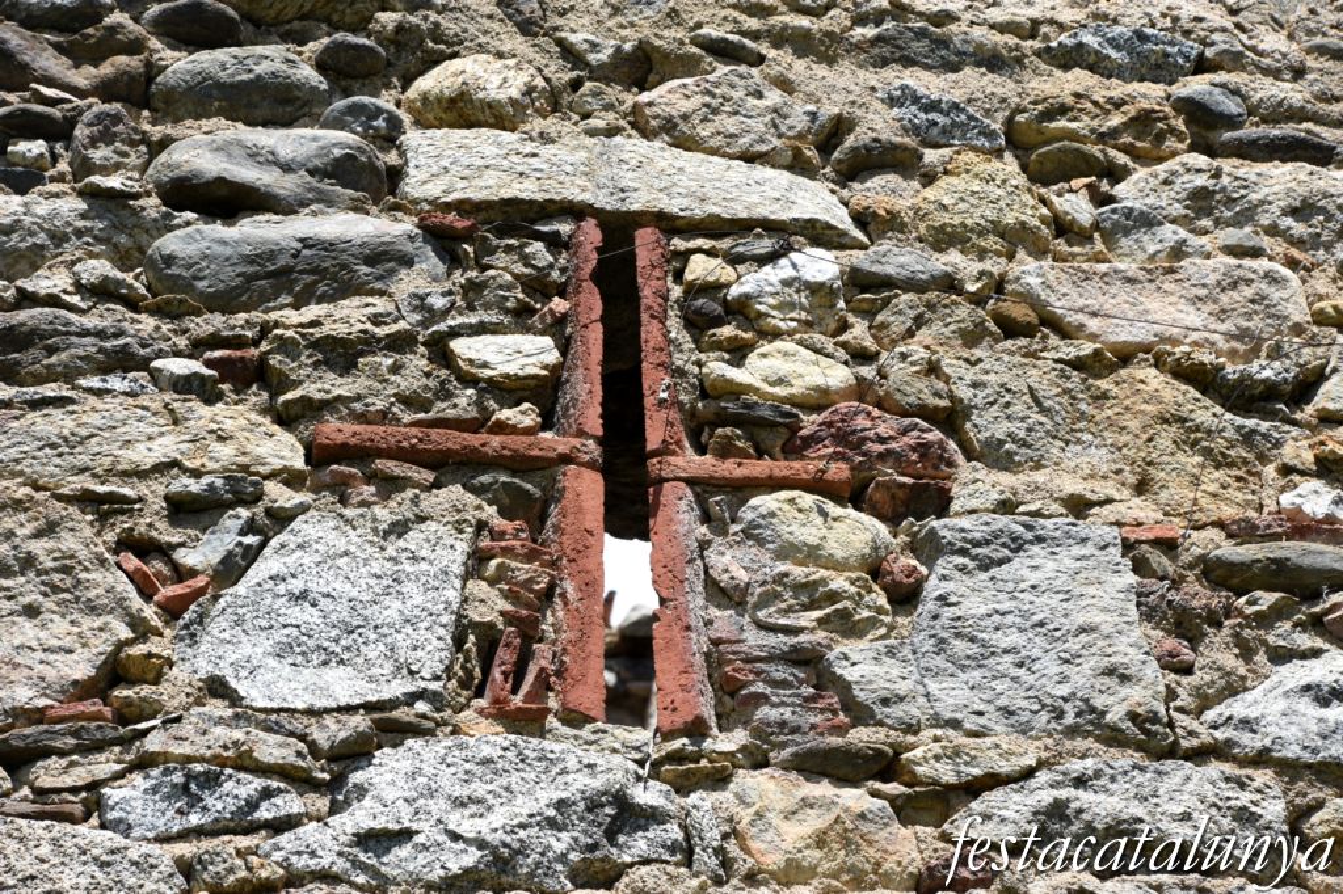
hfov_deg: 14.4
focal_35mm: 142
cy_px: 447
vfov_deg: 9.6
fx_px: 5314
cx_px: 672
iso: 250
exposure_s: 1/800
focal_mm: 95
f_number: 7.1
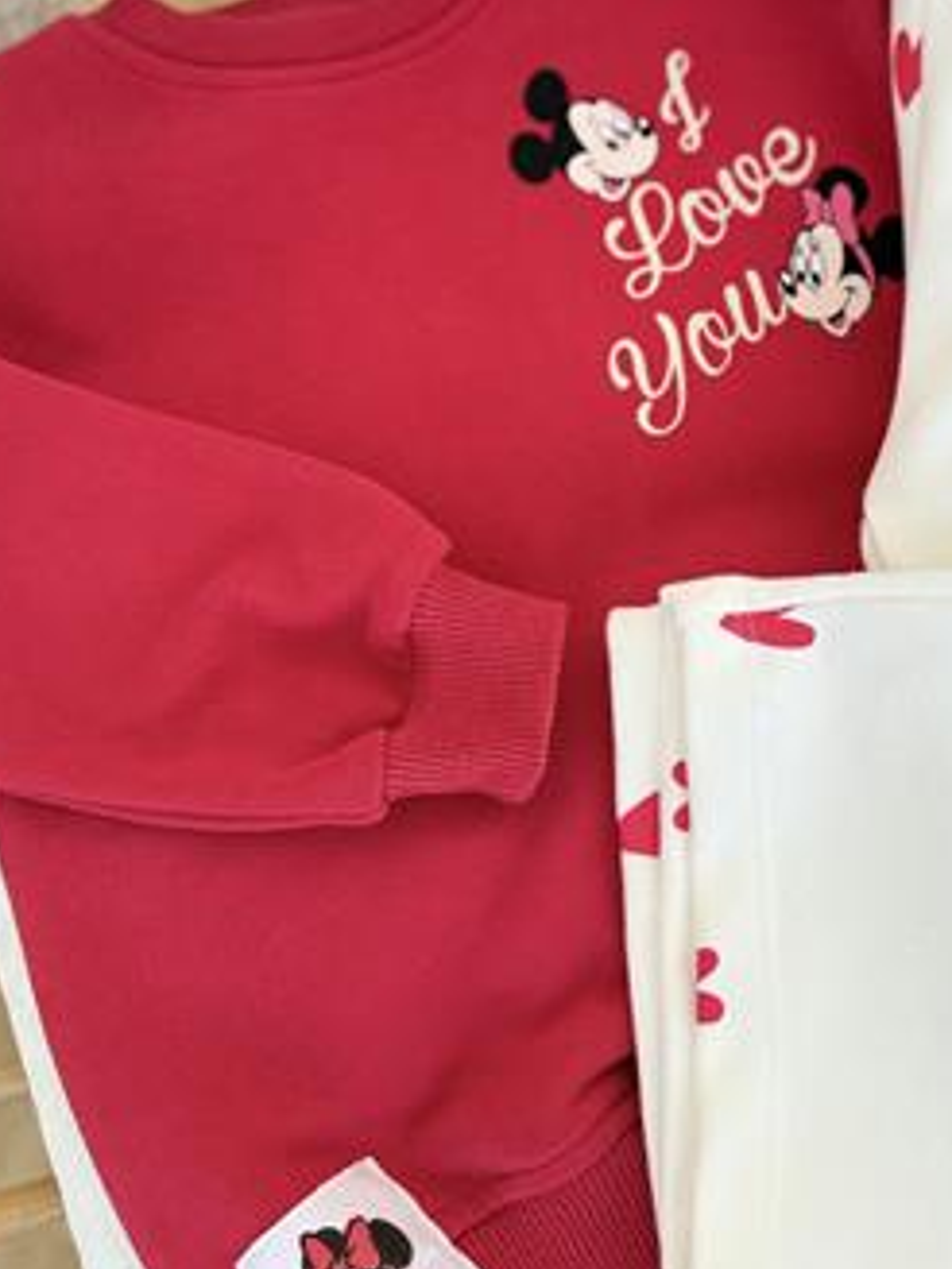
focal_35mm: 39
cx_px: 658
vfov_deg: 47.4
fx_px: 1430
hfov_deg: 36.3
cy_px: 466
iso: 200
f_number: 1.78
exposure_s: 1/111
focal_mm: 6.76
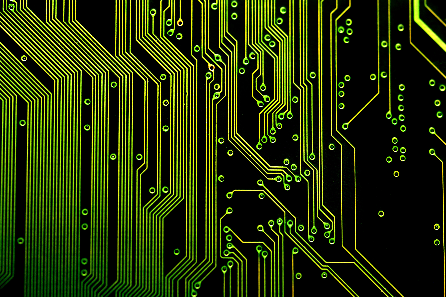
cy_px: 148
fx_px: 1300
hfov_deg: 19.5
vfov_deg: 13.0
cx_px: 223
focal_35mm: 105
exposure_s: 1/45
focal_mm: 105
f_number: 8
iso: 200
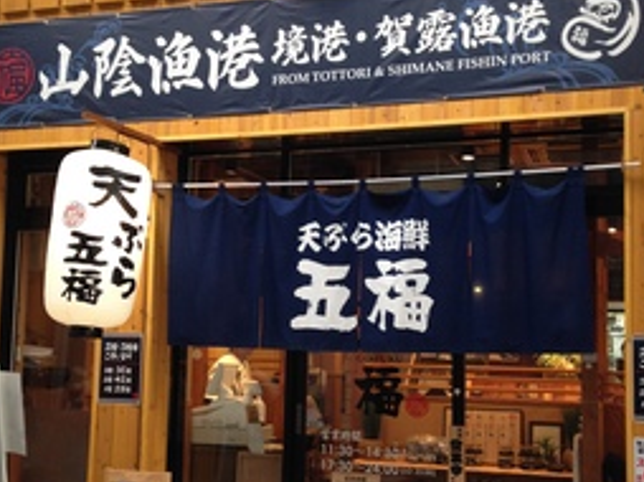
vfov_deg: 28.0
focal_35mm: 52
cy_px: 277
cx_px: 340
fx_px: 967
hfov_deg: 36.8
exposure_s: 1/20
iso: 80
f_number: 2.4
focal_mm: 4.12
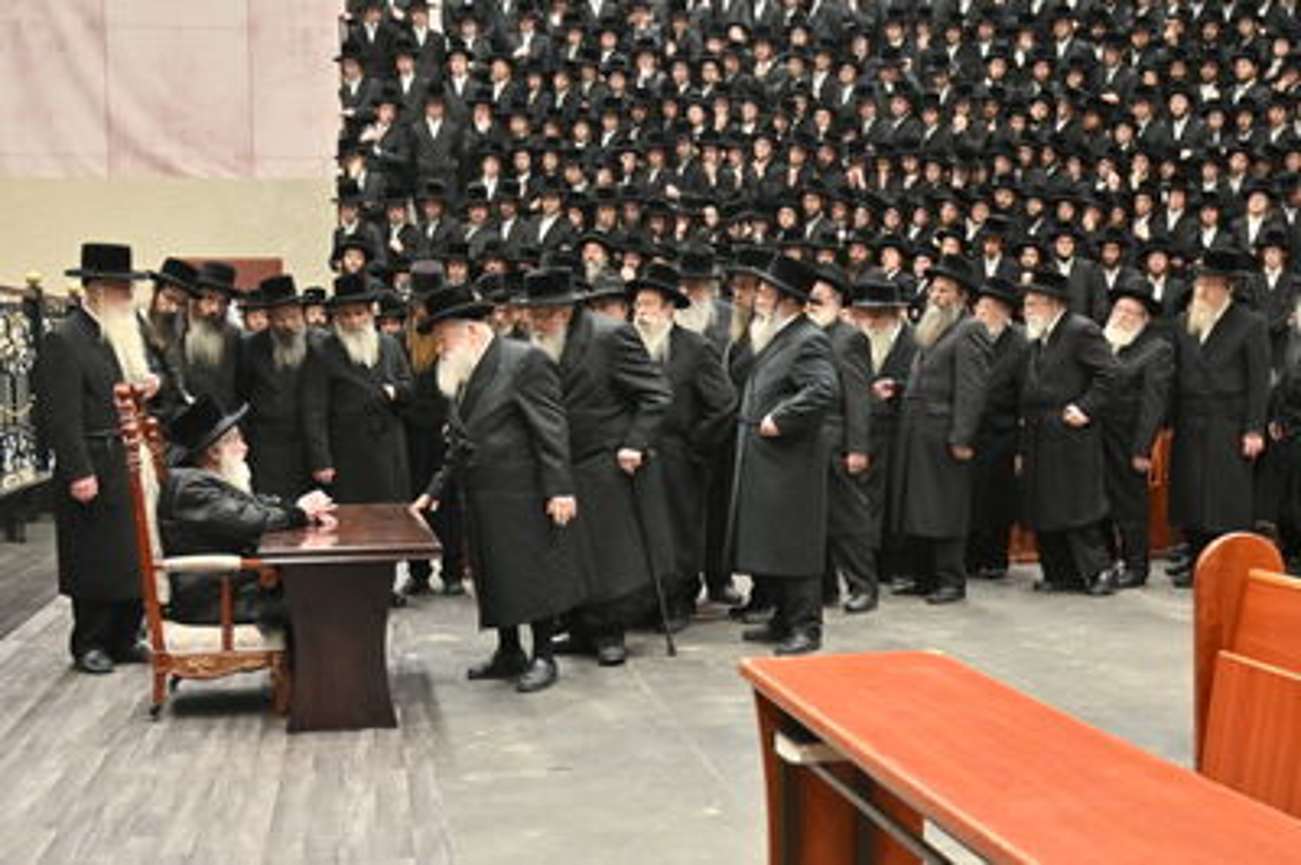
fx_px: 1661
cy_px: 432
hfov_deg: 42.8
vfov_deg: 29.2
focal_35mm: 46
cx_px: 650
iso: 800
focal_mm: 31
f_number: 4
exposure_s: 1/320
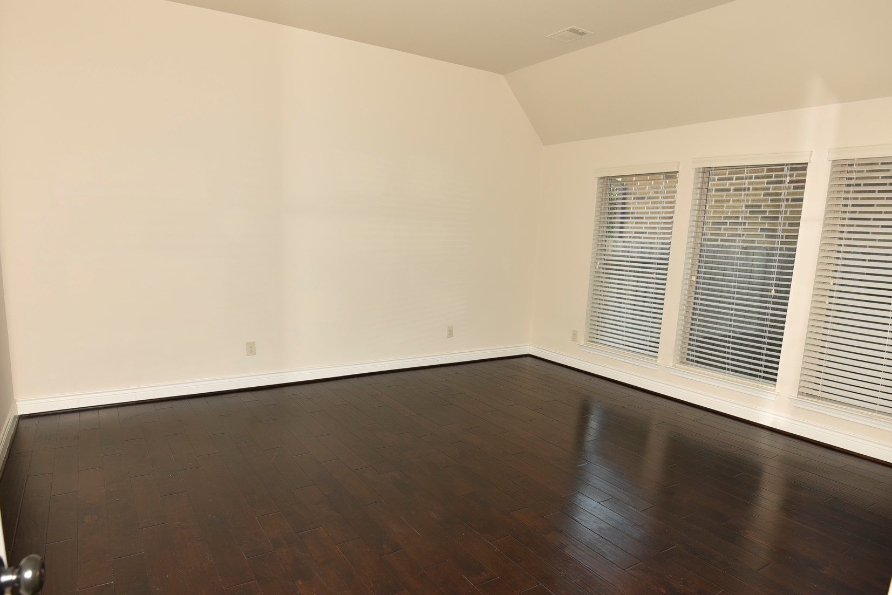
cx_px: 413
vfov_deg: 59.5
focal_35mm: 21
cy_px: 317
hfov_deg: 81.1
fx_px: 520
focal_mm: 16
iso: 100
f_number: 4
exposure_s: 1/60
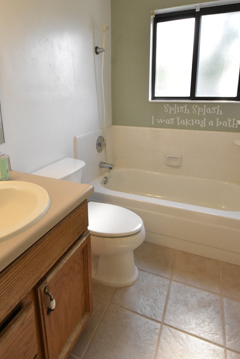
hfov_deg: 61.9
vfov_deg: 82.8
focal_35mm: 20
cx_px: 115
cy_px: 140
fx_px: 200
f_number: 5.6
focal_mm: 10
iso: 3200
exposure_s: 1/750
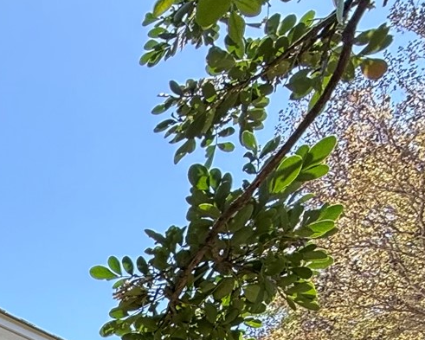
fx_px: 717
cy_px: 634
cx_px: -289
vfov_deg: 19.2
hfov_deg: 22.9
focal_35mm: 57
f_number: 2.2
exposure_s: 1/267
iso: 64
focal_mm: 2.22
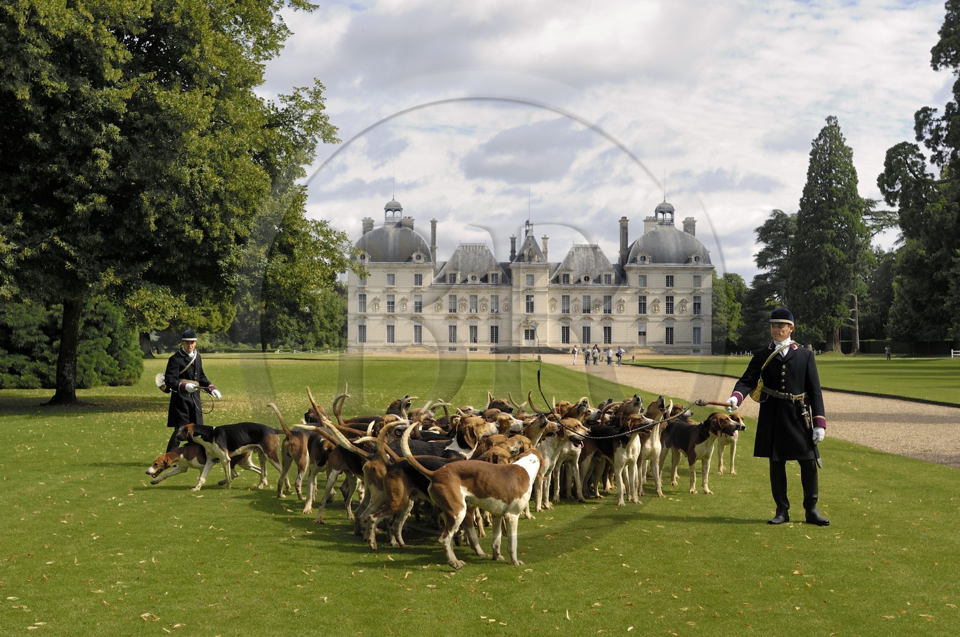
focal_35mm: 45
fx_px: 1198
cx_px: 480
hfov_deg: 43.7
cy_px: 318
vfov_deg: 29.8
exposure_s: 1/320
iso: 100
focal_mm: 30
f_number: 5.6
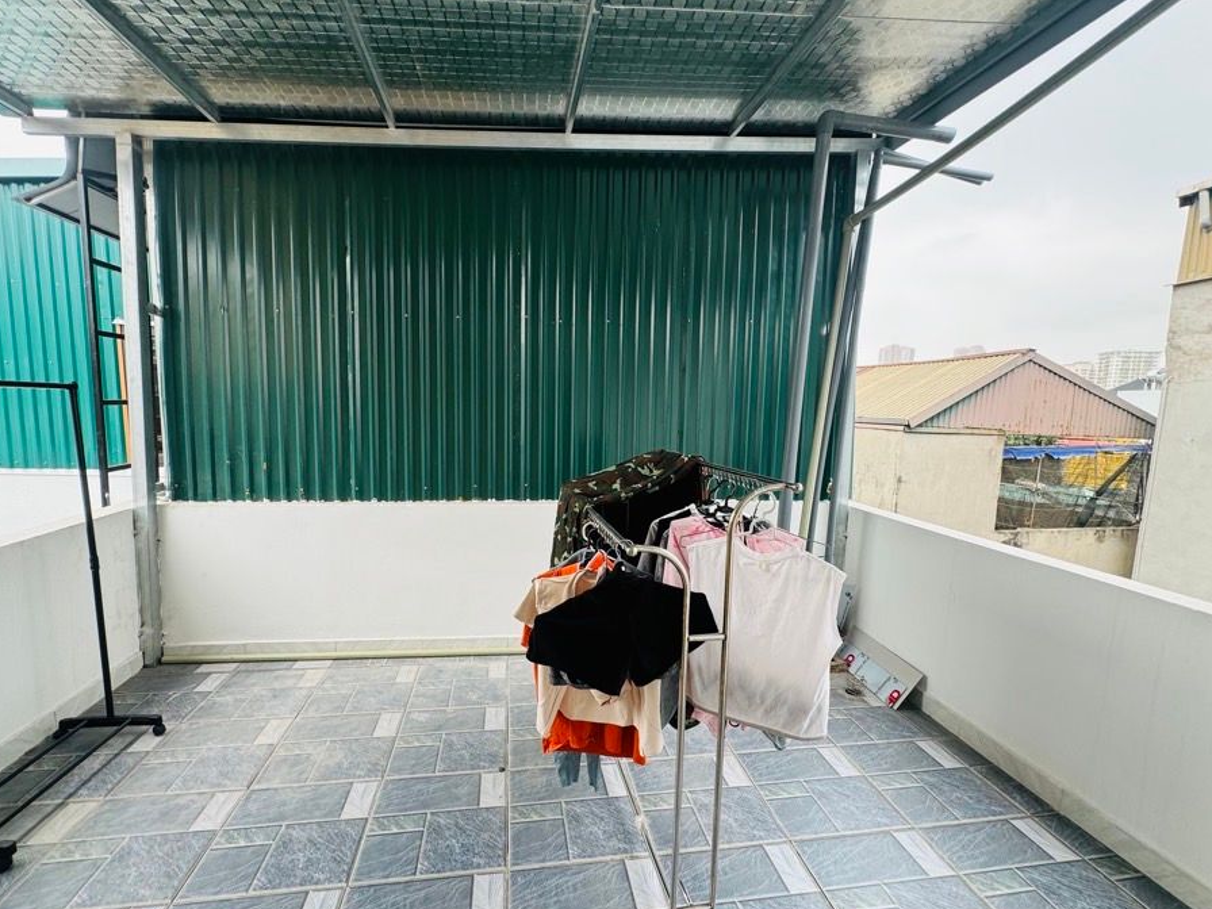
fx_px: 560
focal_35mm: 16
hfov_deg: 94.5
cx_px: 597
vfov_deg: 78.1
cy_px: 473
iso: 40
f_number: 2.2
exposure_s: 1/139
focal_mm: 2.22
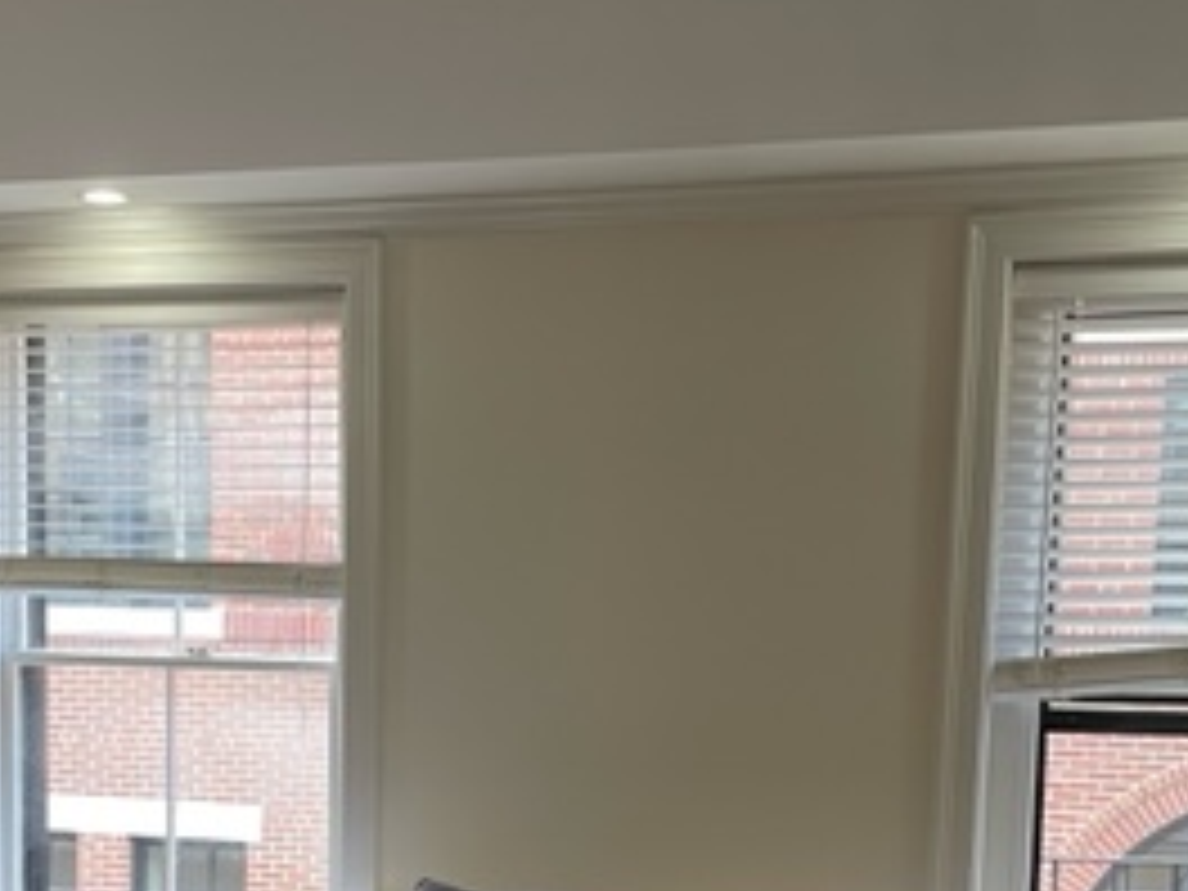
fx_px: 2162
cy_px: 940
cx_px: 423
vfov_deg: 22.2
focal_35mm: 63
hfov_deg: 30.6
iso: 100
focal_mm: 4.2
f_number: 1.6
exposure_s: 1/60
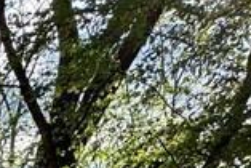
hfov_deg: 13.8
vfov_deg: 11.9
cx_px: -379
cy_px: 395
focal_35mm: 95
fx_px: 663
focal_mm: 2.22
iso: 50
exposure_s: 1/1178
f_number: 2.2
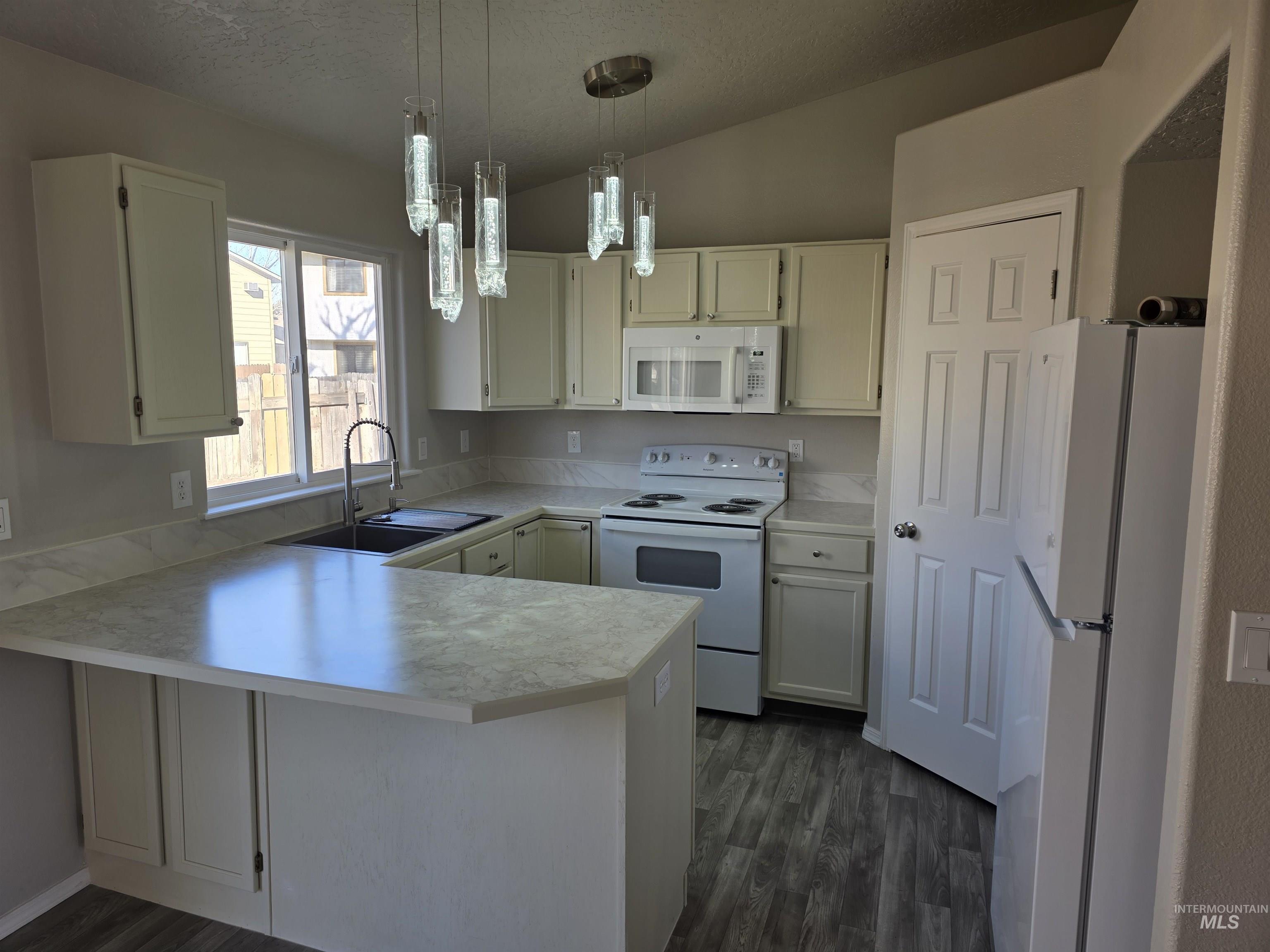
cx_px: 635
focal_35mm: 23
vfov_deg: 58.9
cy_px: 476
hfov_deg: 73.9
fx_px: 844
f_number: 1.7
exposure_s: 1/120
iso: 20
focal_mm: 6.3
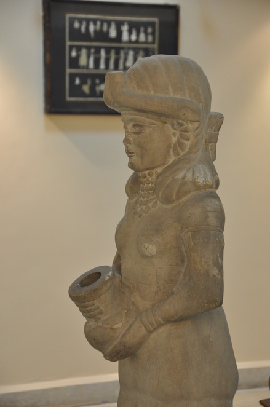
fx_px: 1270
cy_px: 204
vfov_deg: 18.2
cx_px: 135
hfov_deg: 12.1
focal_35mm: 112
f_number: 5
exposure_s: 1/25
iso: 500
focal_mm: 75
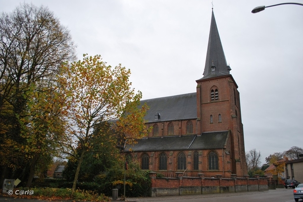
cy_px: 101
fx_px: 227
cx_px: 152
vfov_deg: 48.0
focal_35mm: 27
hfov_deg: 67.3
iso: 100
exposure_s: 1/200
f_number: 4
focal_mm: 18
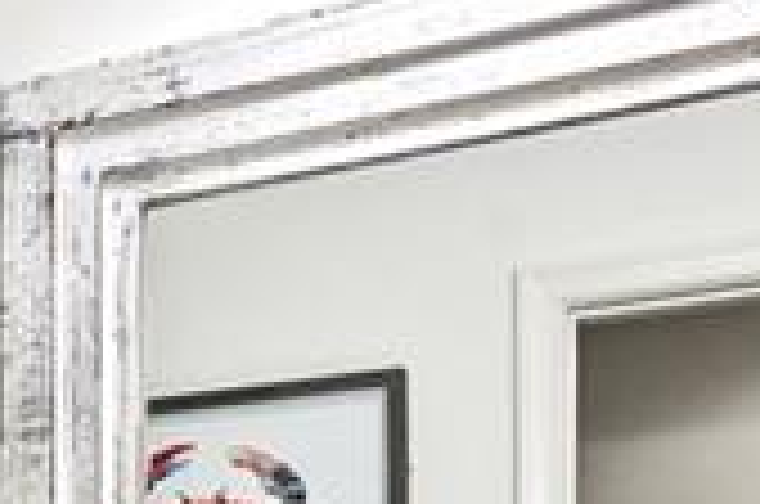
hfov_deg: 21.4
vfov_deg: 14.4
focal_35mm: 85
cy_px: 857
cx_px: -265
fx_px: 1791
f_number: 8
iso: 100
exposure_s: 1/2.5
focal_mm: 14
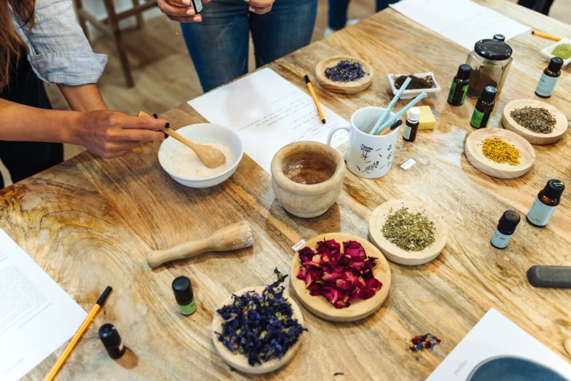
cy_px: 190
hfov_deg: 60.3
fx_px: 492
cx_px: 286
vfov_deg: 42.3
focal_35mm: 31
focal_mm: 31
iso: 800
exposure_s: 1/200
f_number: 2.8
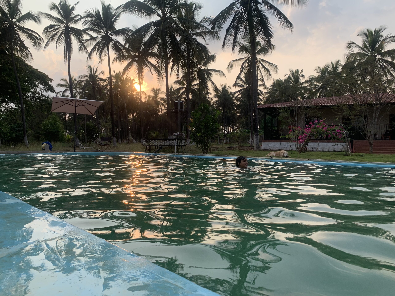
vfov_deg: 53.1
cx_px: 198
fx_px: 297
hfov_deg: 67.3
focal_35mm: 26
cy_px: 148
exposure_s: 1/829
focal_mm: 4.25
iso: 25
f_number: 1.8
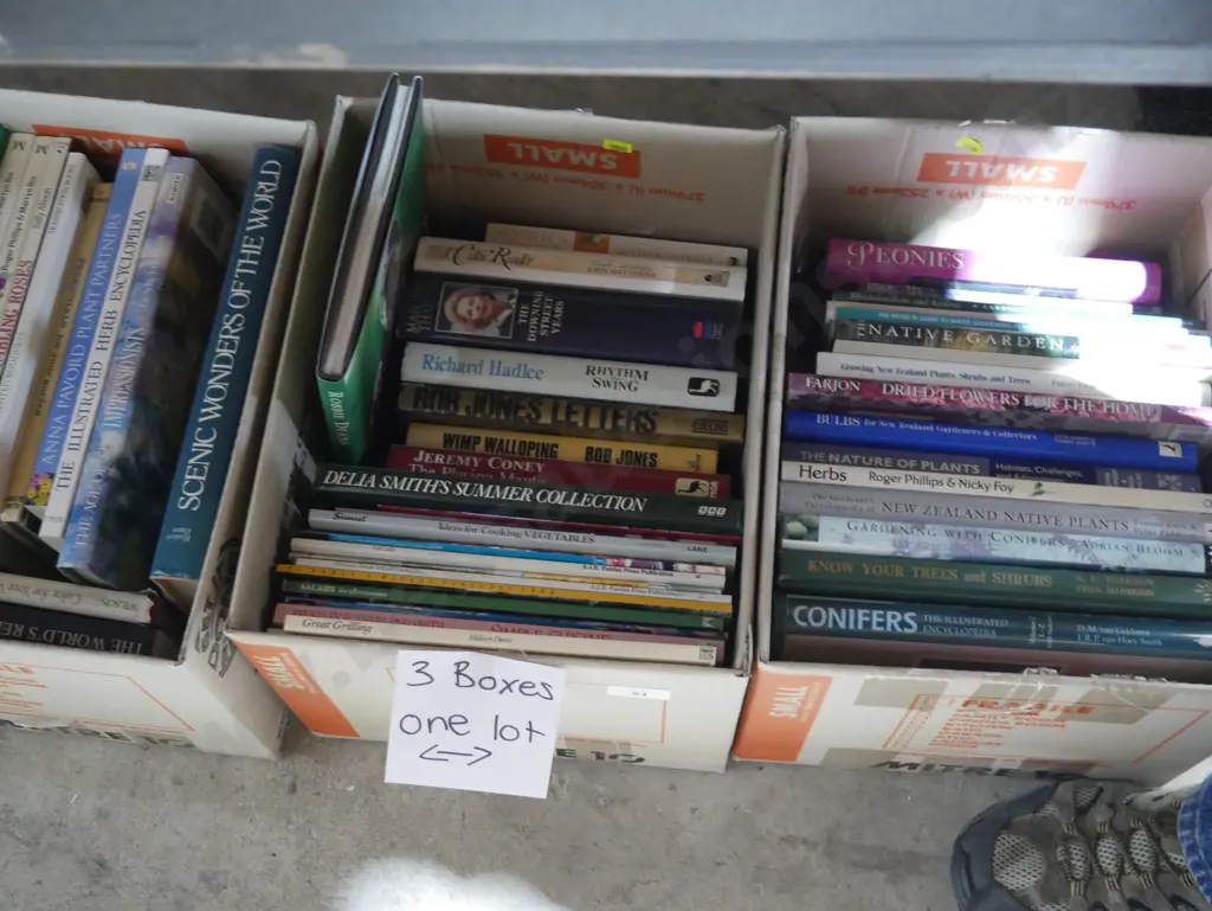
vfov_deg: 34.4
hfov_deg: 44.8
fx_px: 1471
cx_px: 606
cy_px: 456
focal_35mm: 42
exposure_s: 1/20
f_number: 4.6
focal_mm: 21
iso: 3200
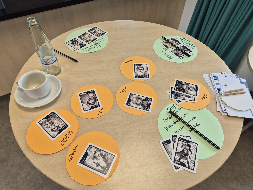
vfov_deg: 58.9
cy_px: 95
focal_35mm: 23
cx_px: 126
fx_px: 168
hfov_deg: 73.9
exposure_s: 1/100
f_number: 1.8
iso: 50
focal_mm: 5.4
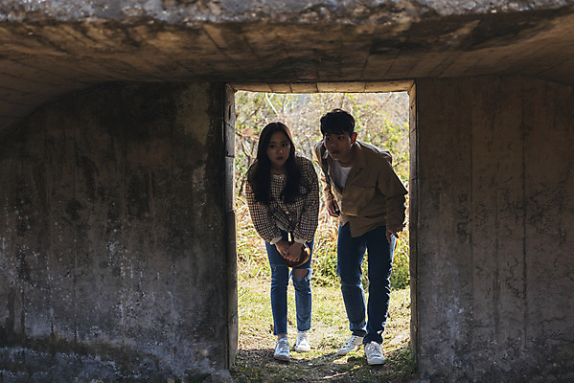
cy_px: 192
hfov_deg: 30.9
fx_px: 1037
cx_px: 287
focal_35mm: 65
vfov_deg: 20.9
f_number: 2.8
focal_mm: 65
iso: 100
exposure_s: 1/400
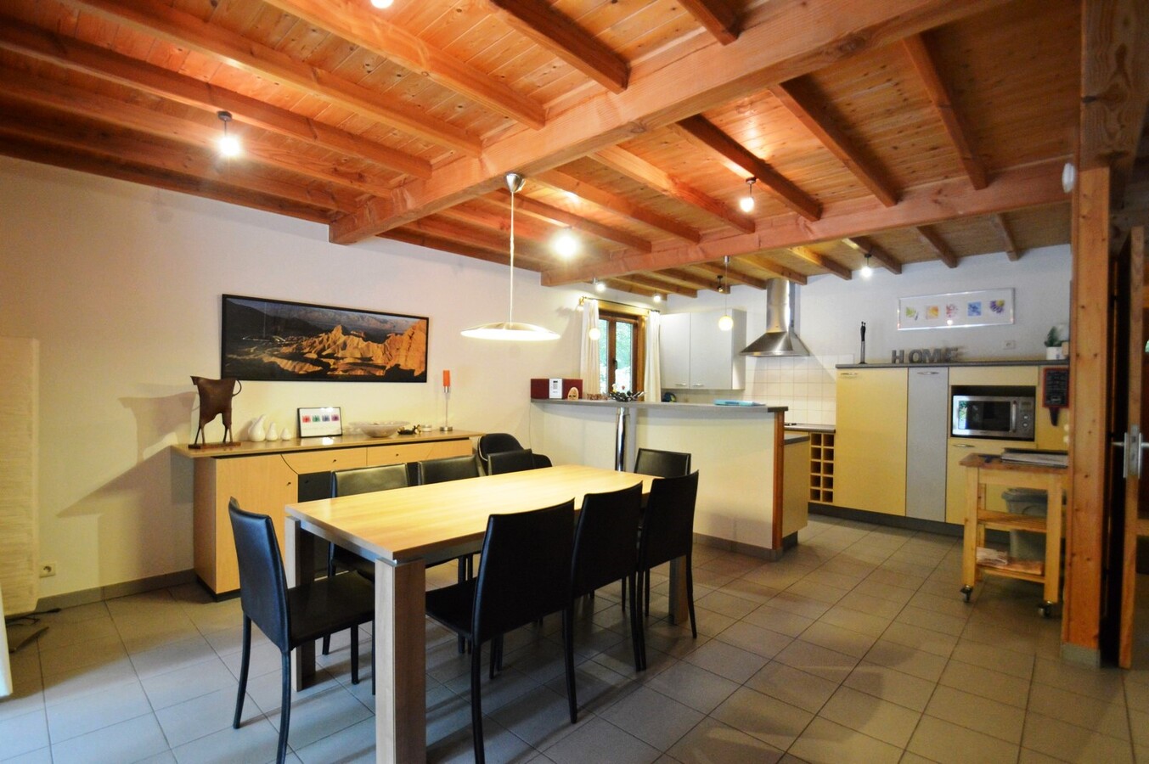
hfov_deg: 95.0
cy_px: 382
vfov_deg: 72.0
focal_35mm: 16
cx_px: 574
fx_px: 526
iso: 2500
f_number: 3.5
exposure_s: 1/60
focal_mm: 11
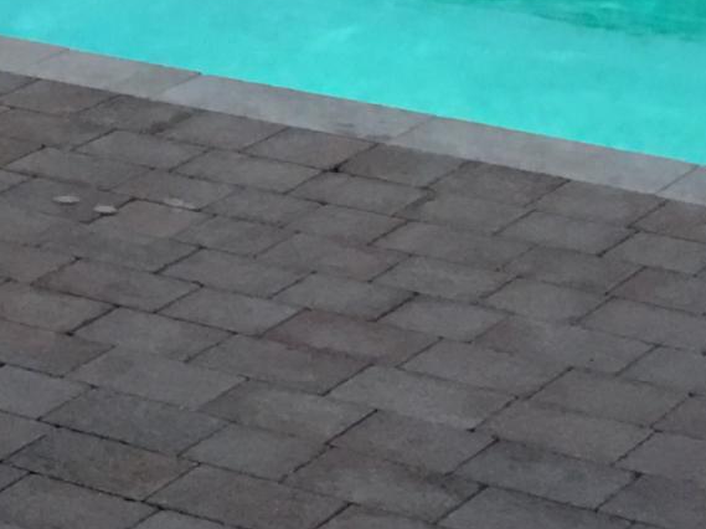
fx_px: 3118
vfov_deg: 9.7
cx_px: -591
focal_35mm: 153
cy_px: 209
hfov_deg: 11.9
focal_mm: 4.15
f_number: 2.2
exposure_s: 1/4
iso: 80
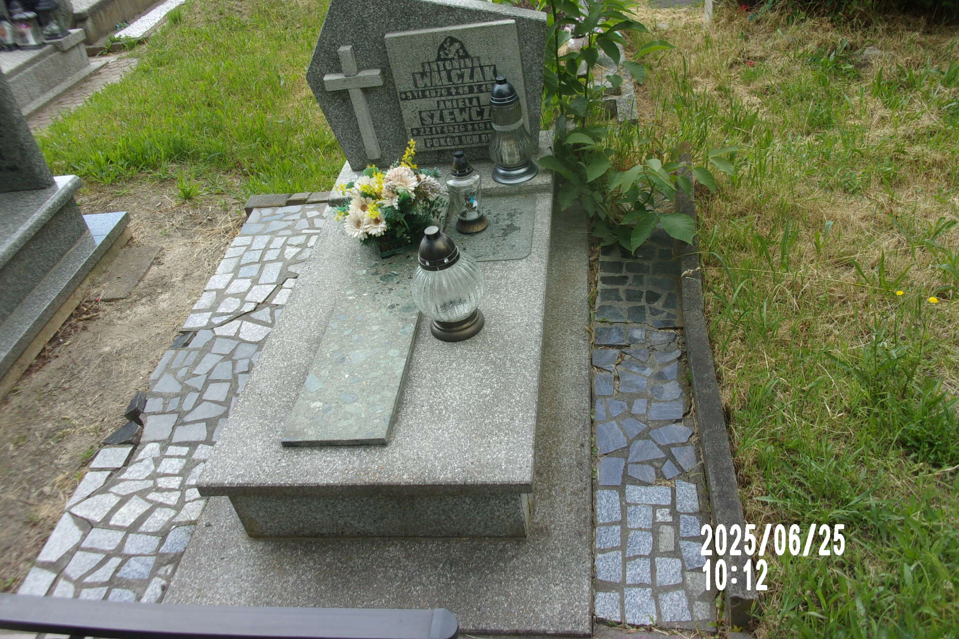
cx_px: 488
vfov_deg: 43.5
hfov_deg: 61.9
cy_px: 269
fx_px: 799
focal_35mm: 30
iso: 80
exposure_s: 1/105
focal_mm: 5.1
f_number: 3.9
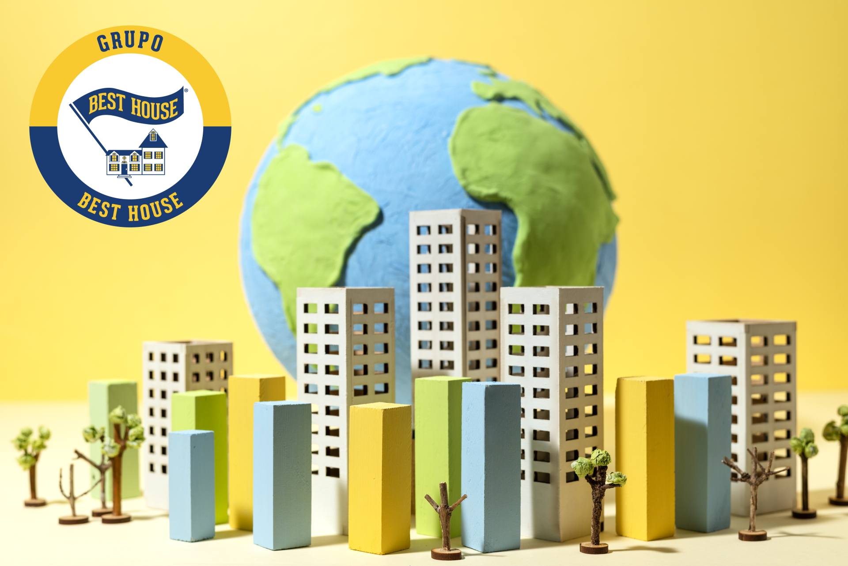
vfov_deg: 27.0
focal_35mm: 50
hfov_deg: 39.6
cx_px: 424
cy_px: 283
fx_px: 1178
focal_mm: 50
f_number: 5.6
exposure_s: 1/125
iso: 160
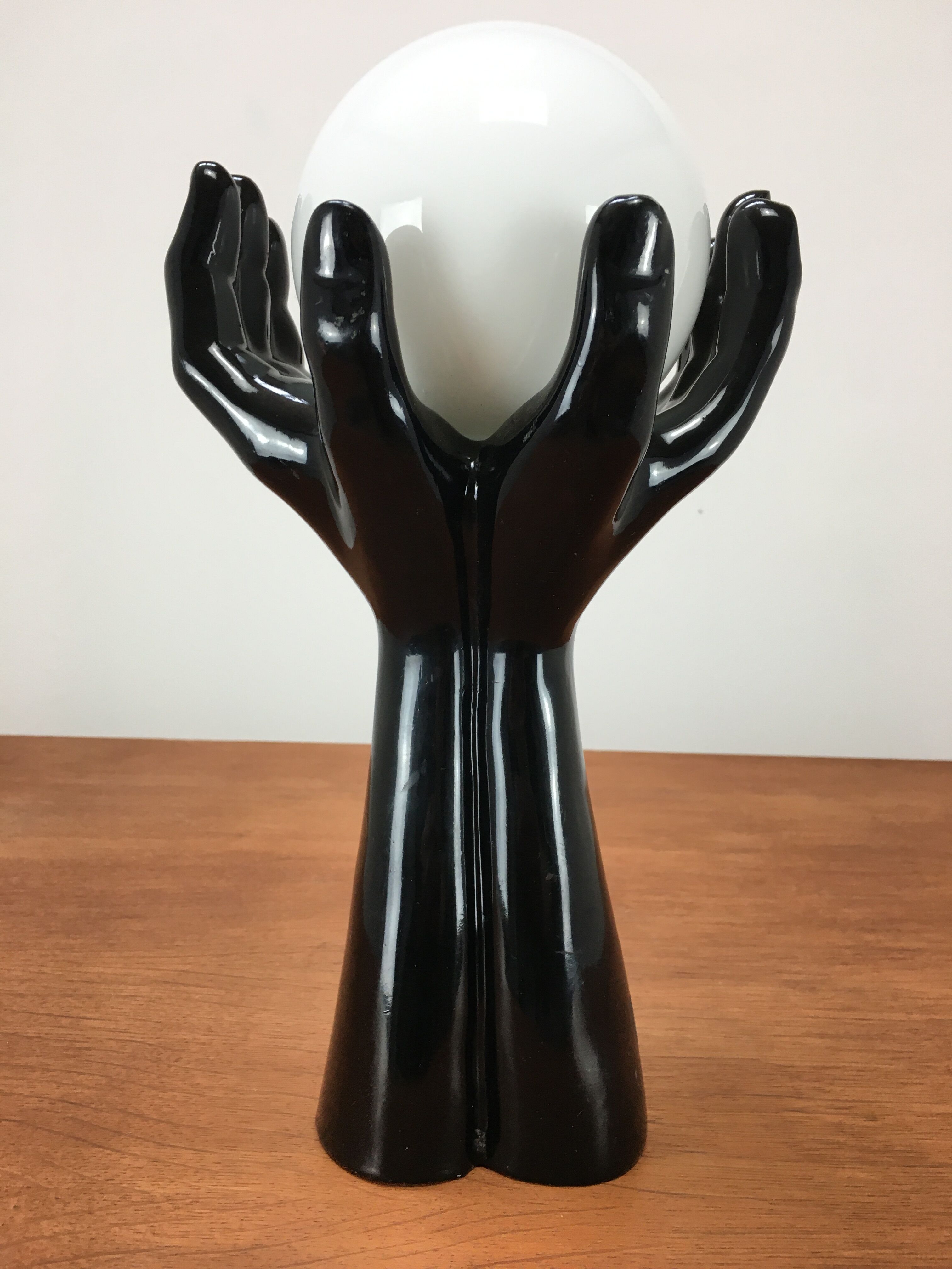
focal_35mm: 29
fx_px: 1063
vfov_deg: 61.7
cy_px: 634
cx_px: 476
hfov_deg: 48.2
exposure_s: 1/33
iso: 40
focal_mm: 4.15
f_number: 2.2
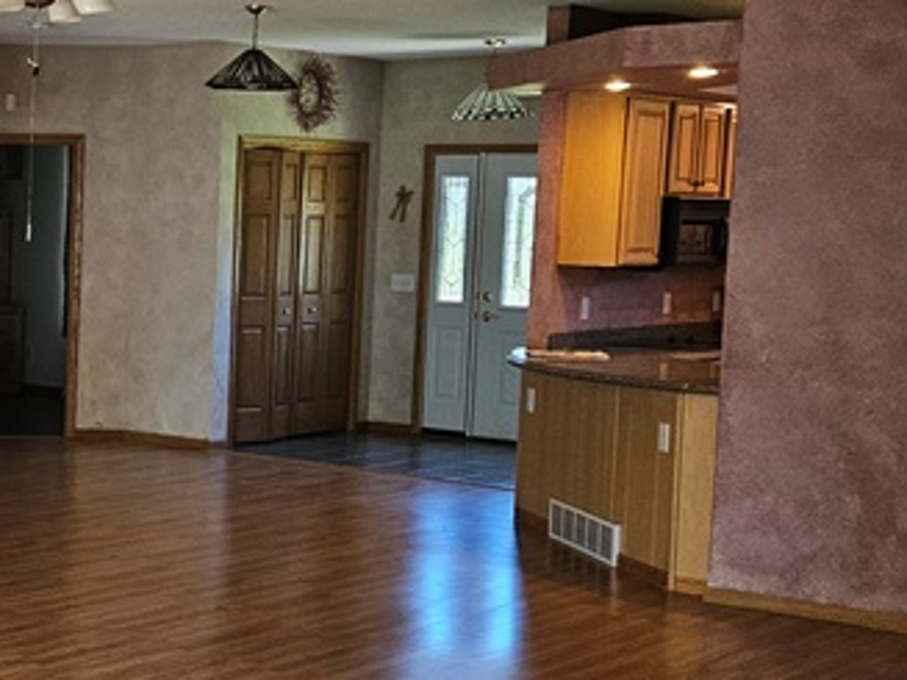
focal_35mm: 72
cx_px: -164
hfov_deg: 24.6
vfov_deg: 20.4
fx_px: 1886
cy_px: 375
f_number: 1.8
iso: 250
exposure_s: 1/170
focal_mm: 5.4
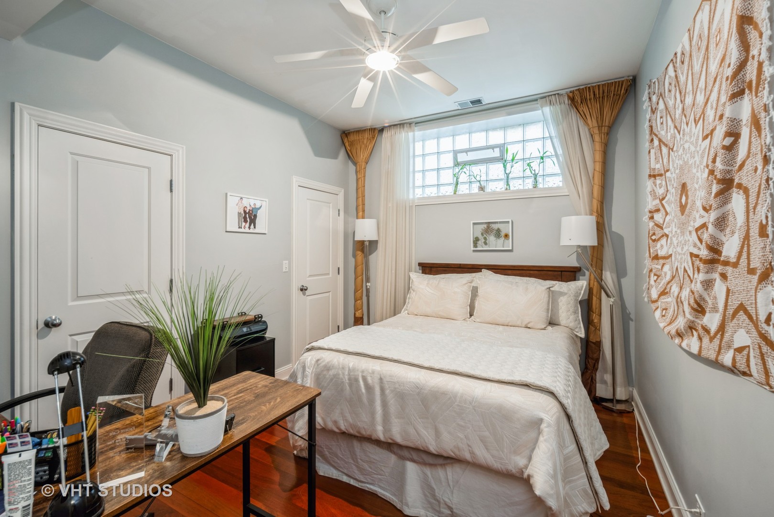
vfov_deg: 77.3
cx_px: 387
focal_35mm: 15
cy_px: 258
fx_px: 323
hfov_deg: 100.4
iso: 100
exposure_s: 6
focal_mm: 15
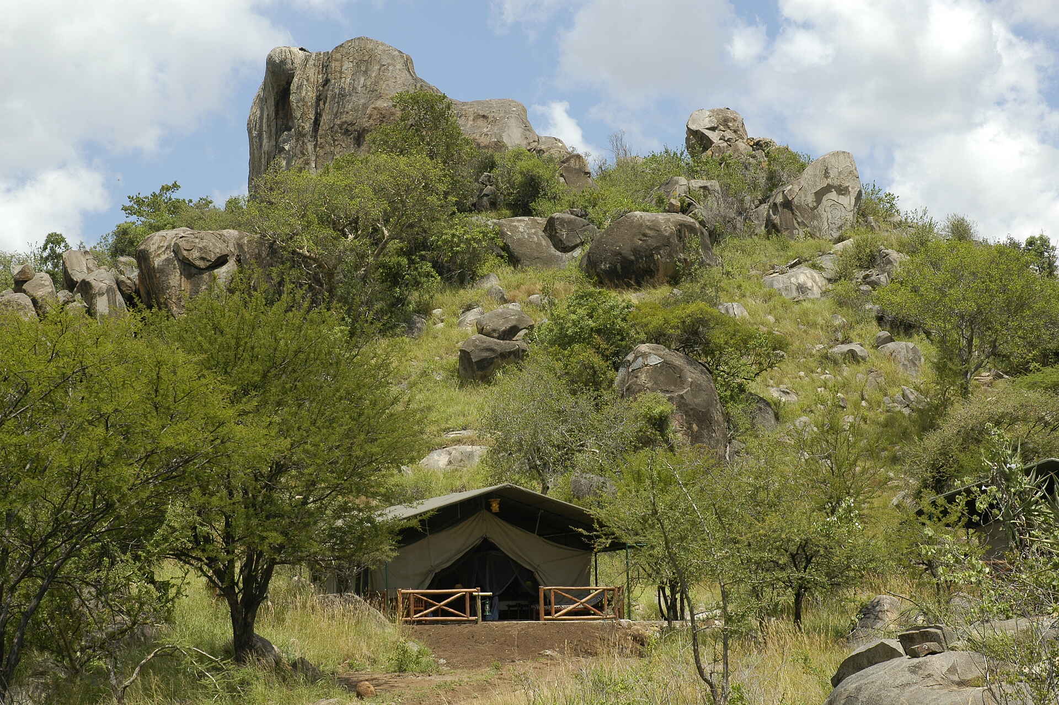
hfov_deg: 27.0
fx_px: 2204
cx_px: 530
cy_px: 352
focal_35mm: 75
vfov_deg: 18.2
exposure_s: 1/320
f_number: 9
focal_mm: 50
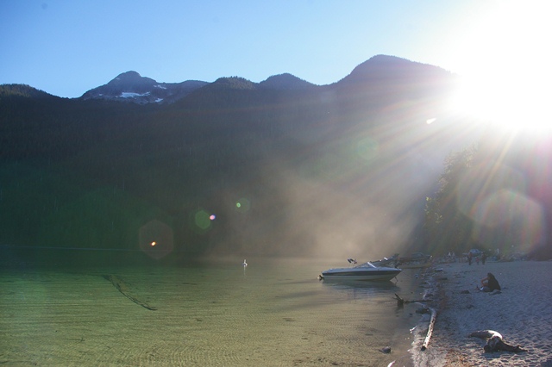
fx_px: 460
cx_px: 276
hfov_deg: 62.0
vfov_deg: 43.6
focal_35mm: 30
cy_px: 184
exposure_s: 1/180
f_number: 8
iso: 200
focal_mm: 20
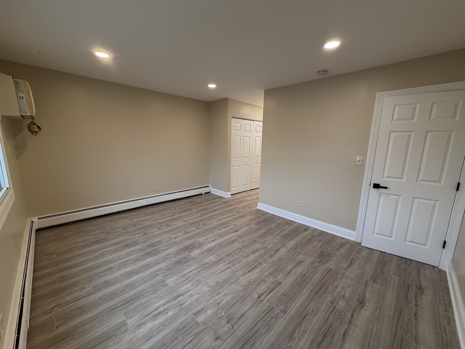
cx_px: 232
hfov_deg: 102.1
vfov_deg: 85.7
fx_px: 188
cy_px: 174
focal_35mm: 14
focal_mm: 2.22
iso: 125
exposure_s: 1/120
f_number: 2.2
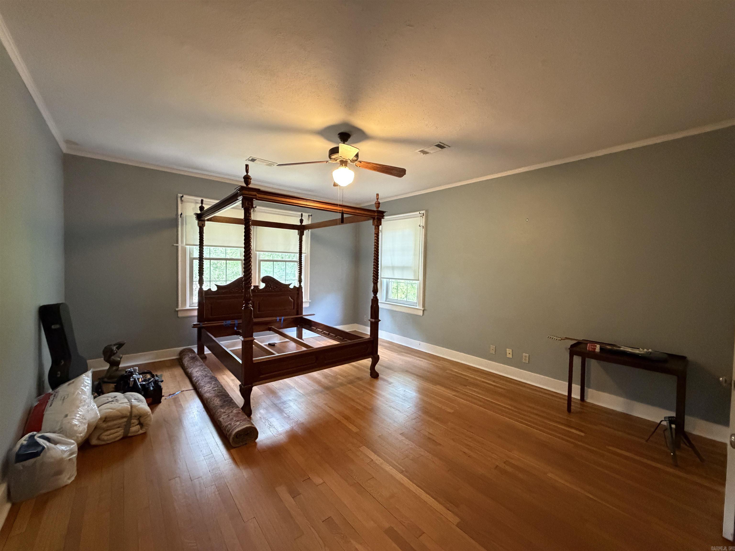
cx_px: 368
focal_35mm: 14
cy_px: 276
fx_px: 297
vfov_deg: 85.7
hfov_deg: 102.1
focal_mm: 2.22
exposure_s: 1/60
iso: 1000
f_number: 2.2
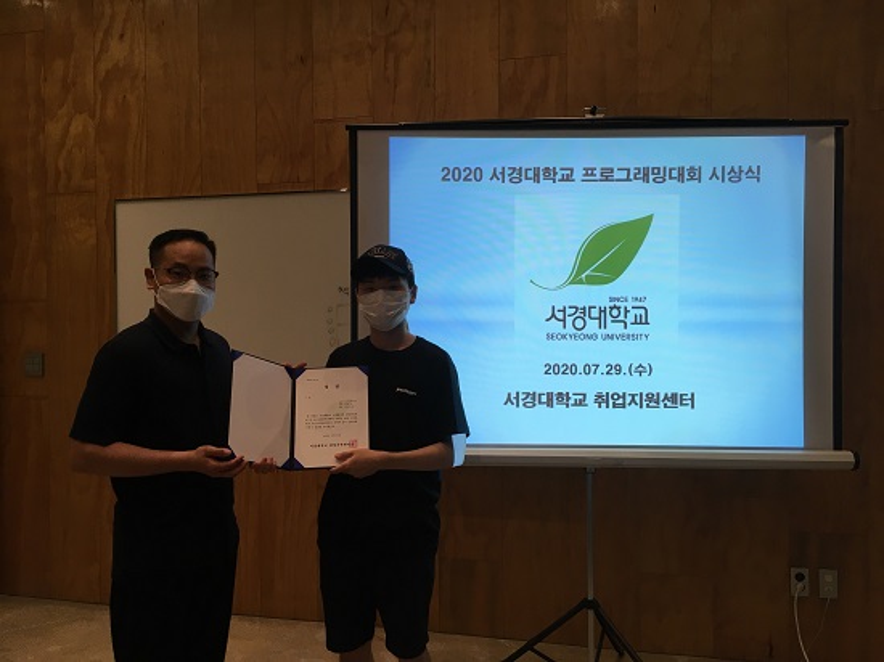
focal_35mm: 29
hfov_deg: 61.7
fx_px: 740
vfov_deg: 48.2
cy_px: 331
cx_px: 442
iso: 25
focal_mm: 4.15
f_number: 2.2
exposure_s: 1/40
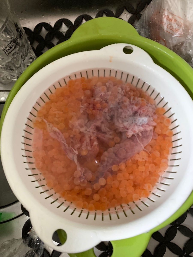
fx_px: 193
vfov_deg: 67.3
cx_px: 96
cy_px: 128
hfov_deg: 53.1
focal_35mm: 26
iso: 640
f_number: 1.8
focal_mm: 4.25
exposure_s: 1/20
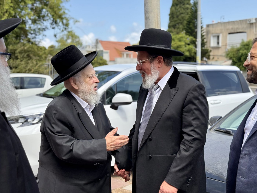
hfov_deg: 39.7
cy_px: 96
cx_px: 128
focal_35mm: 48
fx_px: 356
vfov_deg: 30.3
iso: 64
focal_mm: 6.76
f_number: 1.78
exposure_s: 1/1795
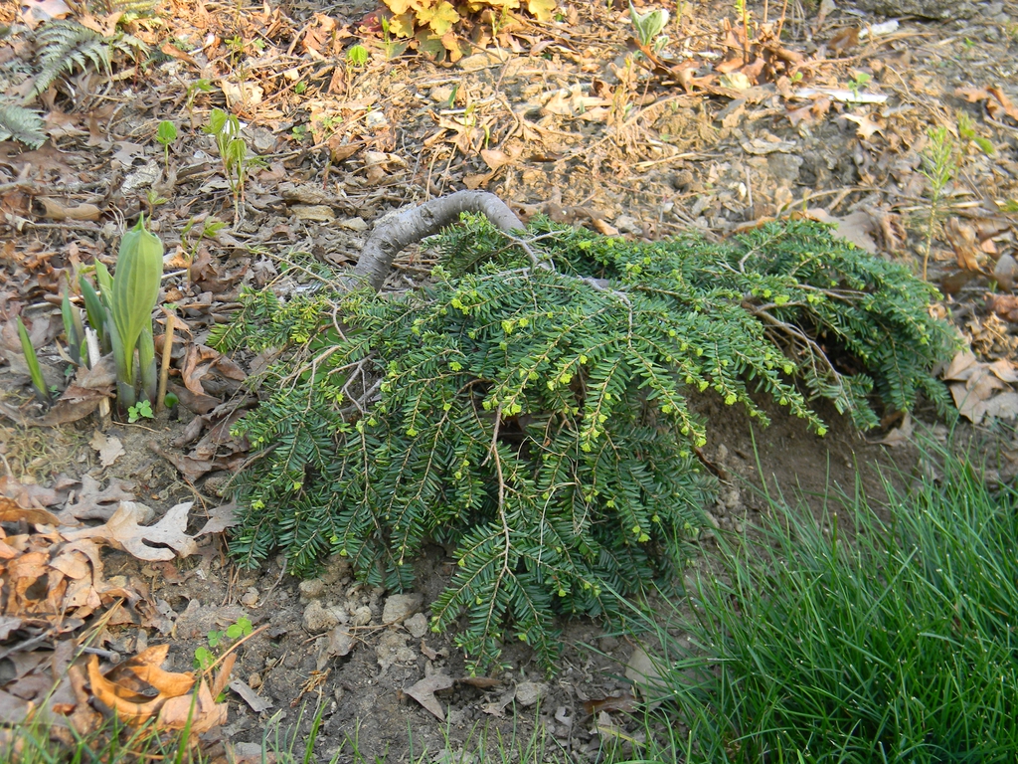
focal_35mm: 47
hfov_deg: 40.4
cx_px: 509
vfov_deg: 30.9
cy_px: 382
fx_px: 1382
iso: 80
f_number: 3.9
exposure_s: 1/38.1
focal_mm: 8.6
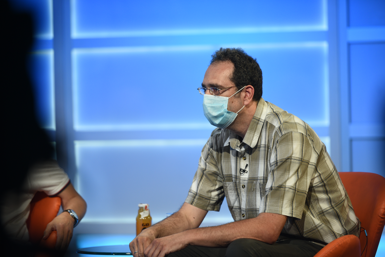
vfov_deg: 6.9
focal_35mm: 200
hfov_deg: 10.3
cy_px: 128
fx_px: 2139
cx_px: 192
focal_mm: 200
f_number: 2.8
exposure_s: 1/200
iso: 800
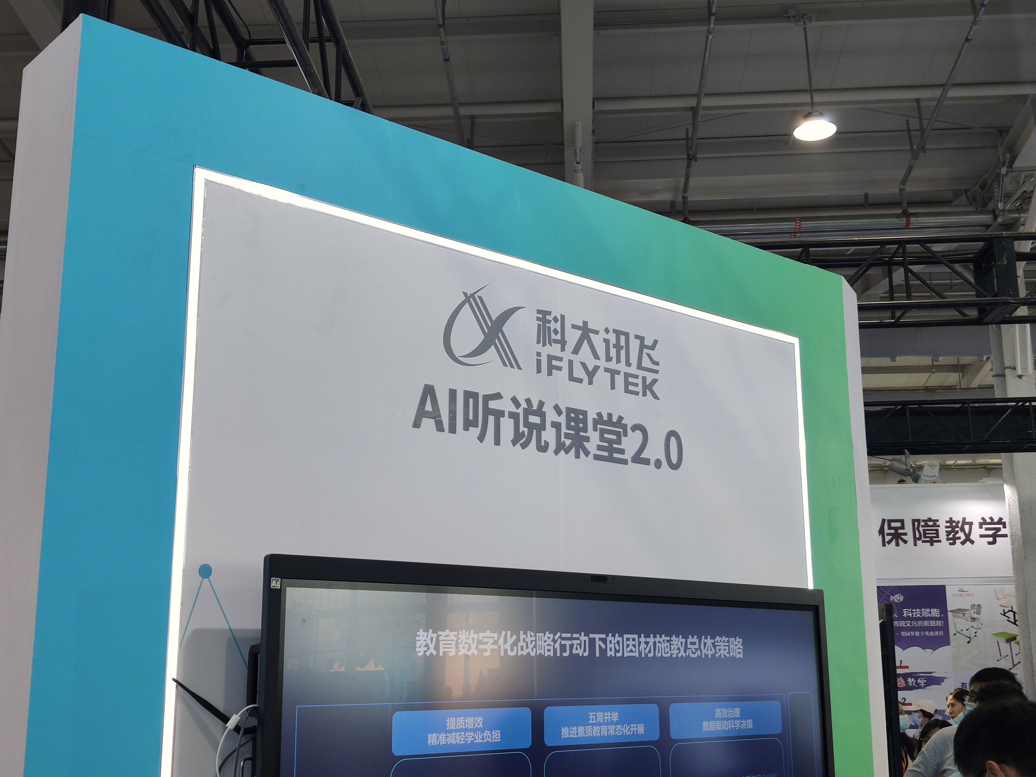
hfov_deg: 45.8
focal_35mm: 41
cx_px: 518
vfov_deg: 35.1
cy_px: 388
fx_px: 1227
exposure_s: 1/100
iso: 120
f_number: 1.75
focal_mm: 4.75
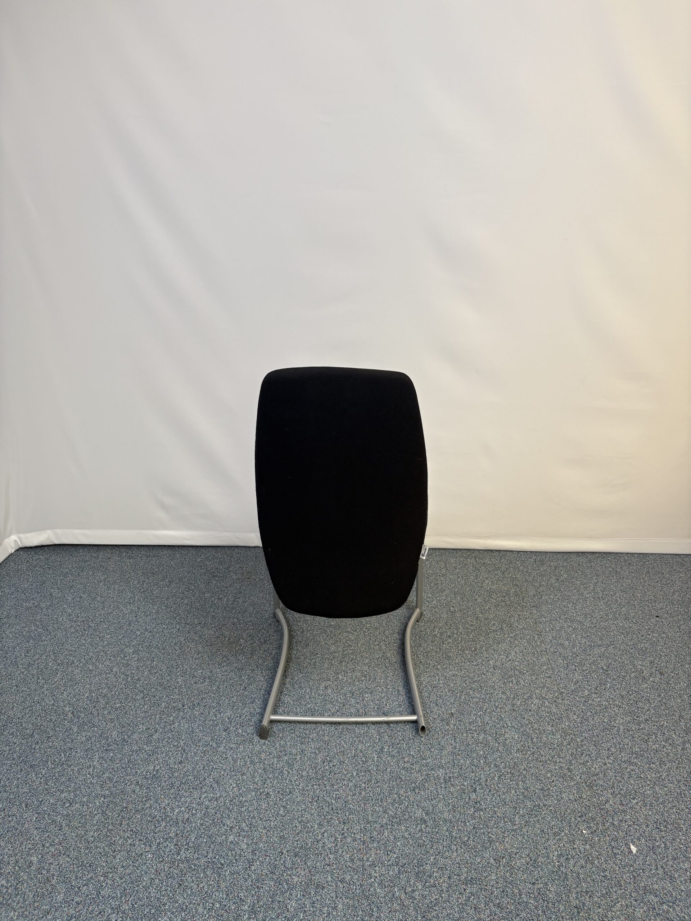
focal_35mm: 26
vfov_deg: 67.3
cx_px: 346
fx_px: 692
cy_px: 460
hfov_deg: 53.1
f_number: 1.6
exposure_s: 1/122
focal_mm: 5.96
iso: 80
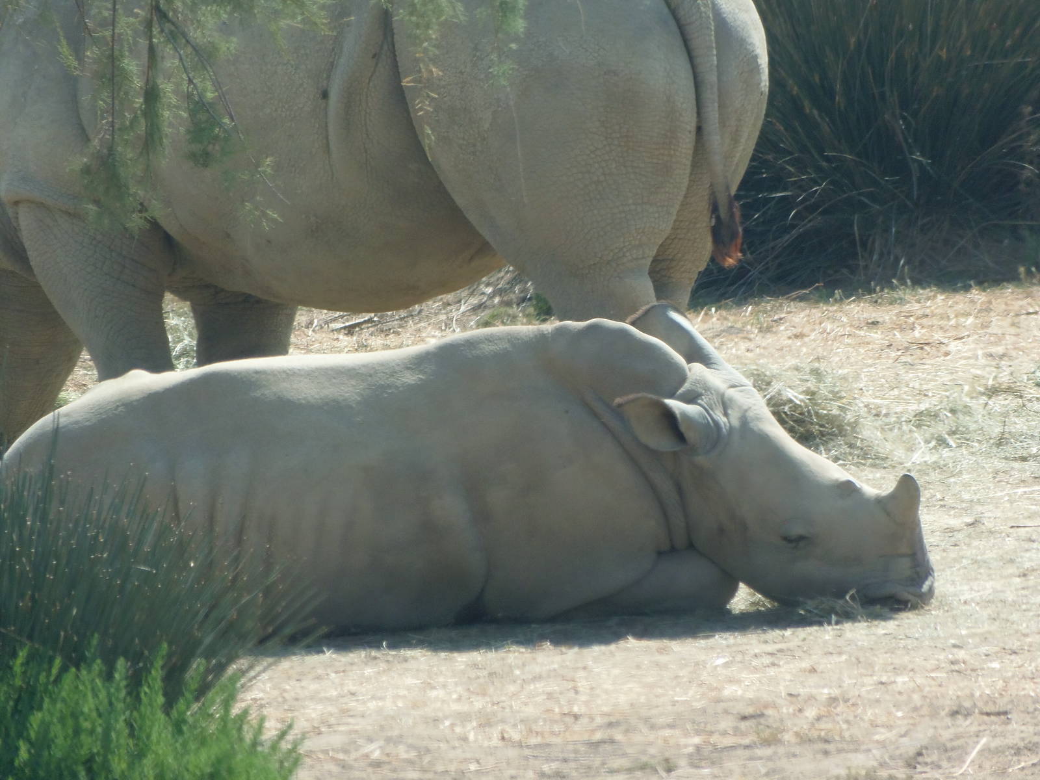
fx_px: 20460
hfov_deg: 2.9
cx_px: 520
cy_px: 390
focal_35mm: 681
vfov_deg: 2.2
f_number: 5.3
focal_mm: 126.2
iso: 125
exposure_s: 1/320
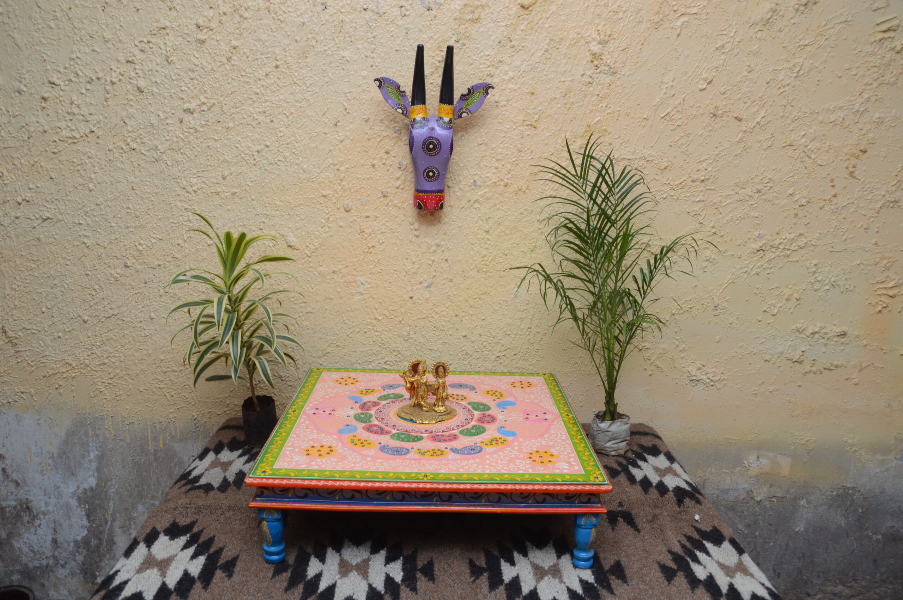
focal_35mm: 27
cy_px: 300
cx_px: 452
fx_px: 677
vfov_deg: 47.8
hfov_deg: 67.4
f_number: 5.6
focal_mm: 18
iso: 400
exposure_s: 1/160
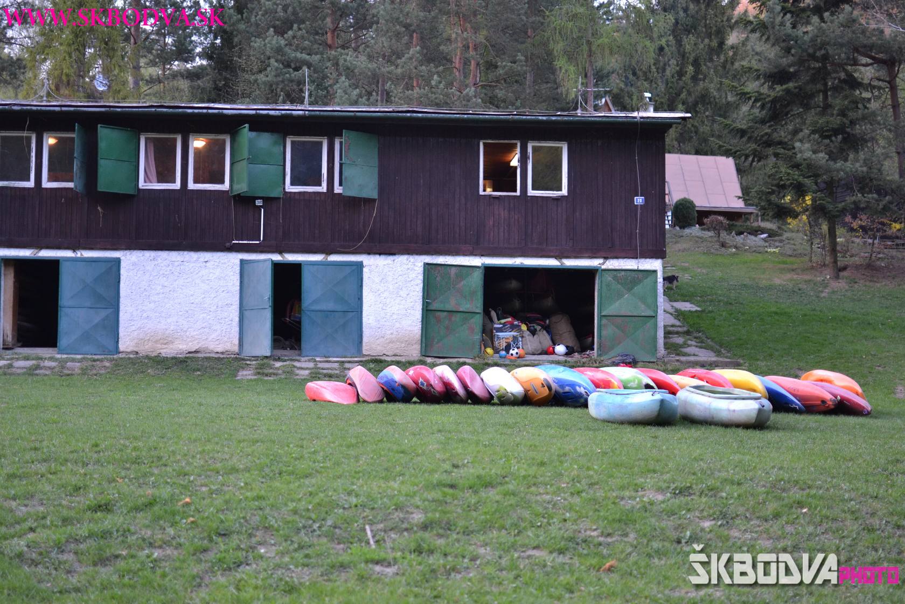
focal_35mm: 52
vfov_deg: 25.8
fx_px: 1320
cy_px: 302
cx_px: 452
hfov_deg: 37.9
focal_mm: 35
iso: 400
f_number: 1.8
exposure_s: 1/200
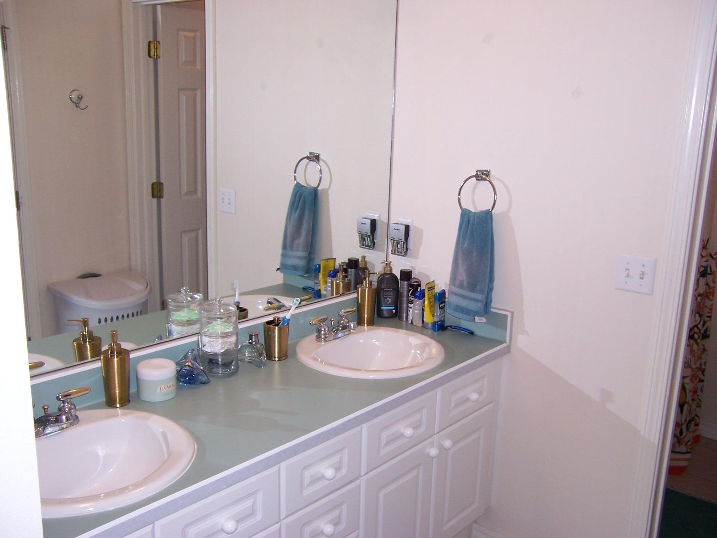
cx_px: 358
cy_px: 269
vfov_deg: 42.9
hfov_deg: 55.4
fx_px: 684
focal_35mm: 33
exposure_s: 1/60
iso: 80
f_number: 2.8
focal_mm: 5.5
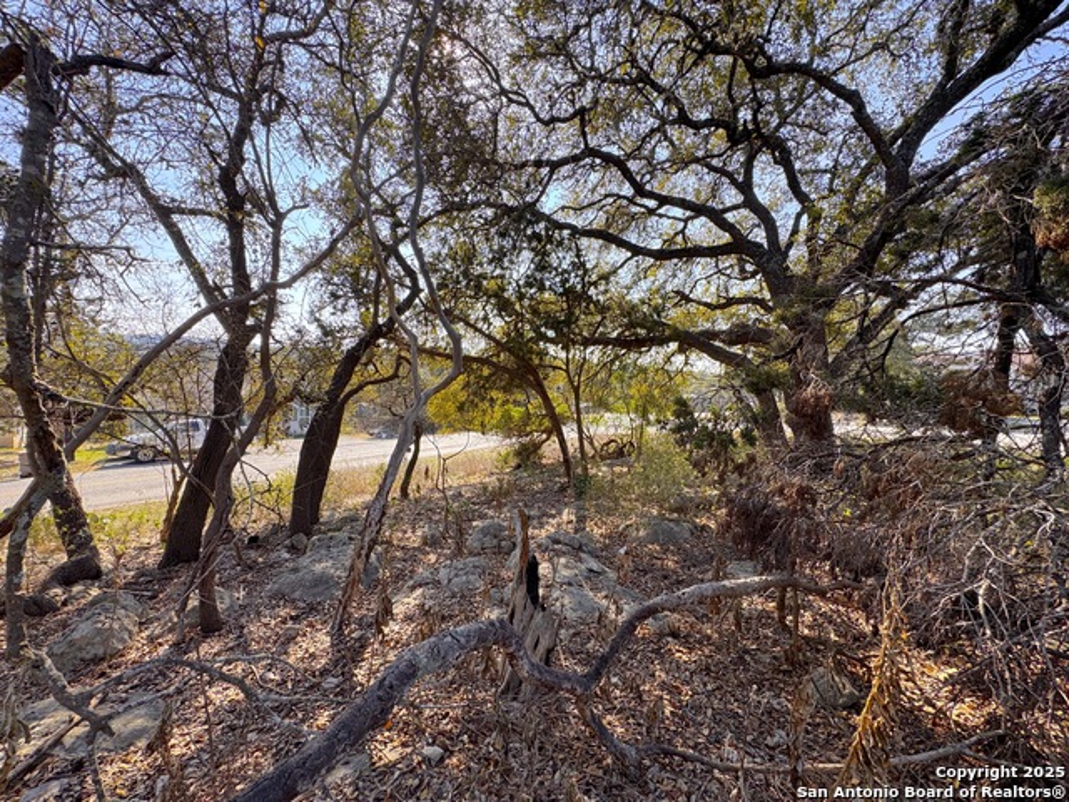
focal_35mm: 14
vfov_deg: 85.7
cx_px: 534
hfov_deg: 102.1
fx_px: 432
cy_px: 401
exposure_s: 1/443
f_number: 2.2
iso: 40
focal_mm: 2.22
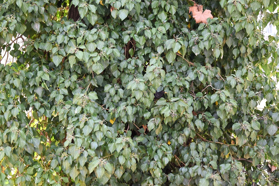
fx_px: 639
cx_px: 140
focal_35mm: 82
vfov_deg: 16.6
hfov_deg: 24.6
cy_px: 93
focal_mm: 55
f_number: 5.6
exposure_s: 1/80
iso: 400
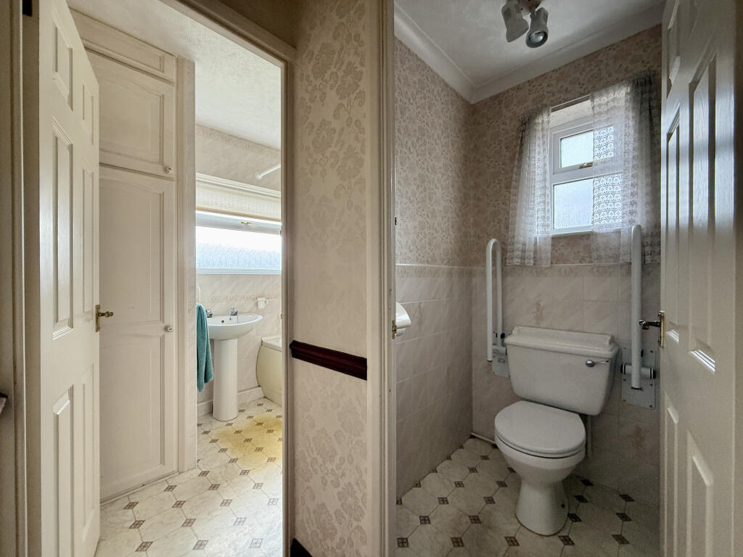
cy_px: 278
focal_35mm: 14
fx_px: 300
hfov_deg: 102.1
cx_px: 372
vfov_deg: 85.7
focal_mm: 2.22
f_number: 2.2
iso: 320
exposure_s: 1/99
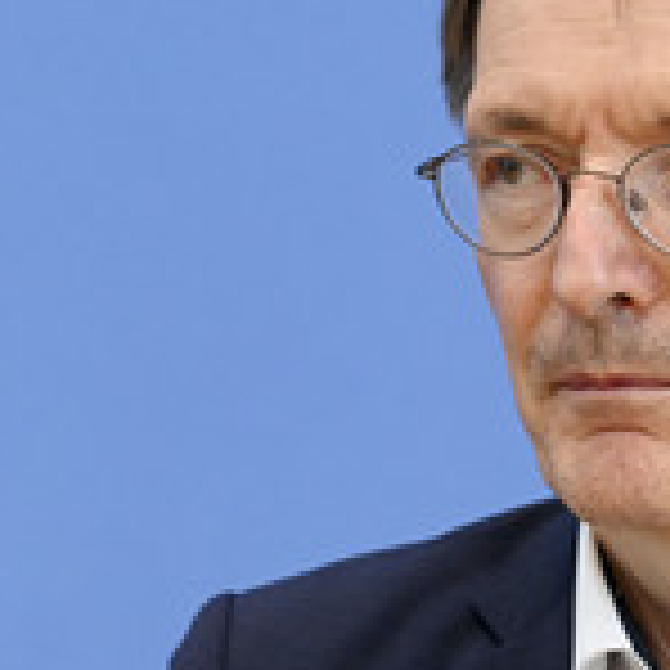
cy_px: 387
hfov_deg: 5.0
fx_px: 7620
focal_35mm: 348
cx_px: 425
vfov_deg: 5.0
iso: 4000
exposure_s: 1/800
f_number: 5.6
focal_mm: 135
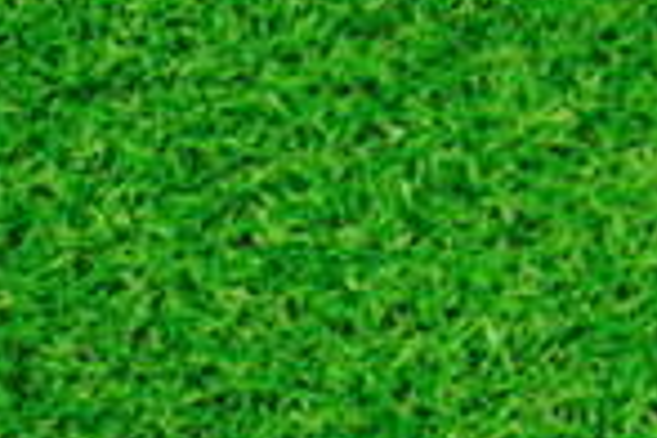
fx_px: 3066
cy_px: 612
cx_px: -264
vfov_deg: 8.0
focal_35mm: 168
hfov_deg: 11.8
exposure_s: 1/30
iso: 400
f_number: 3.6
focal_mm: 6.42
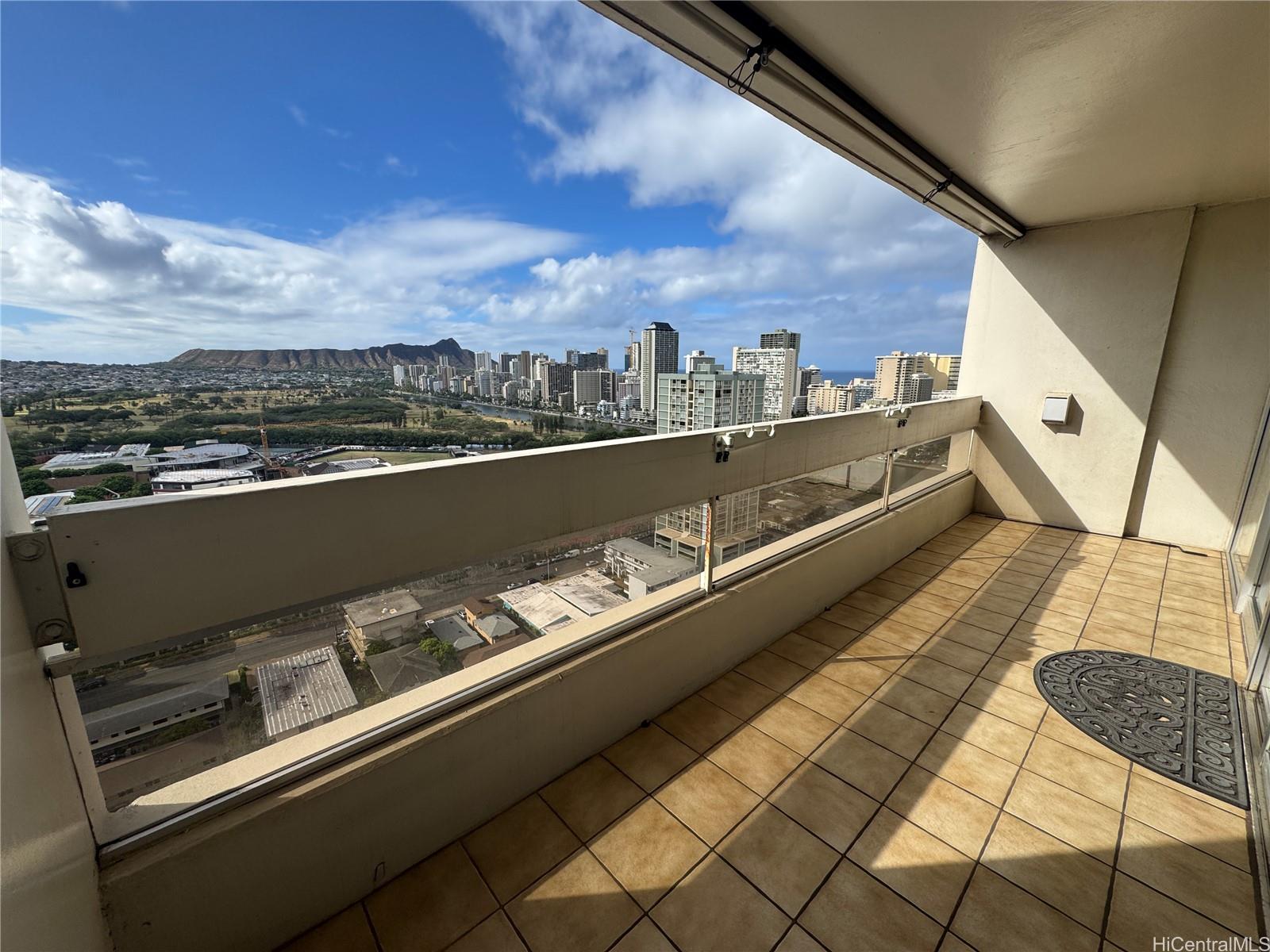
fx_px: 514
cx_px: 635
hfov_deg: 102.1
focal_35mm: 14
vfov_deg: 85.7
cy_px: 476
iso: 50
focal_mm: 2.22
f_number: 2.2
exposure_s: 1/2083
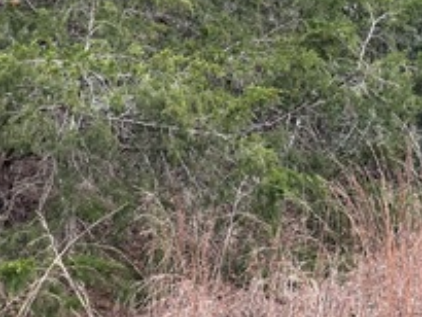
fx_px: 988
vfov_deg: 18.1
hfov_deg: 24.1
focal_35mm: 81
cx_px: 228
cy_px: 72
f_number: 1.6
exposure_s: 1/231
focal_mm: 4.2
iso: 32
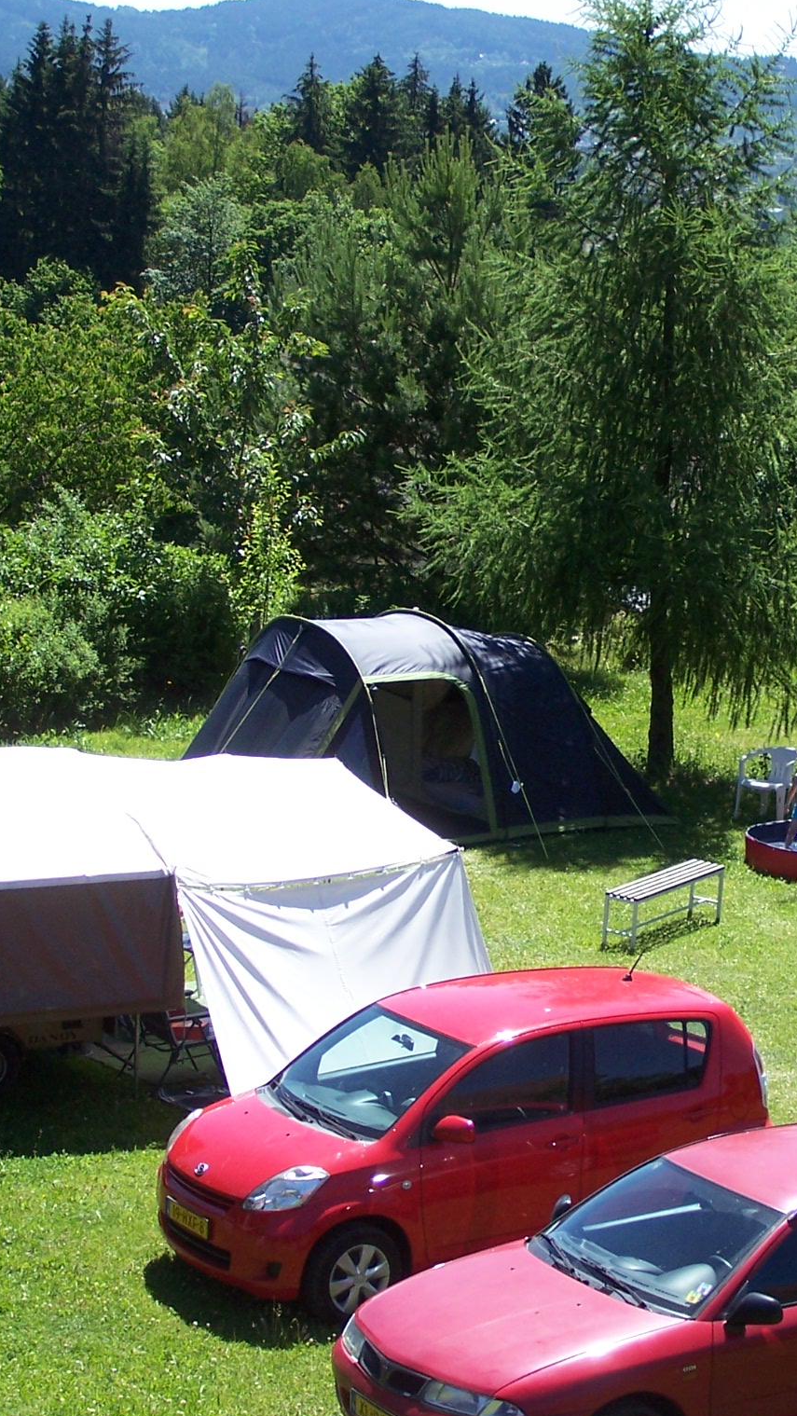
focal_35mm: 94
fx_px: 3530
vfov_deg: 22.7
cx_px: 728
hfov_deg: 12.8
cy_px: 713
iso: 80
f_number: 3.2
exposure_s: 1/750
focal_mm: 10.7
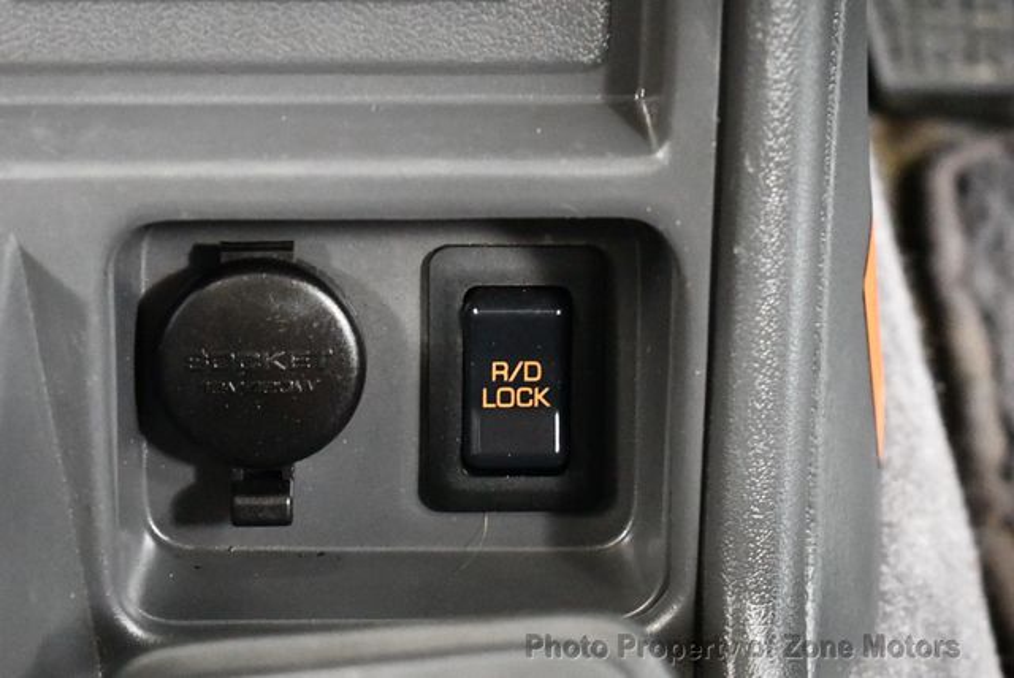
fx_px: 3101
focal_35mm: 110
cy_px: 339
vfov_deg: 12.5
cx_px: 507
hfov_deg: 18.6
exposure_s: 1/50
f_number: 5.6
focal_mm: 55
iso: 12800
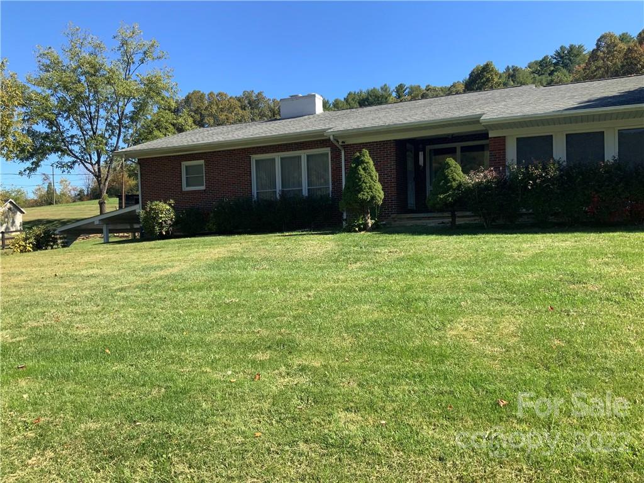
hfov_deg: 61.7
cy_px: 242
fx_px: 540
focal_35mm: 29
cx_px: 322
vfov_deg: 48.2
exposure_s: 1/869
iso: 16
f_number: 1.8
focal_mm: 3
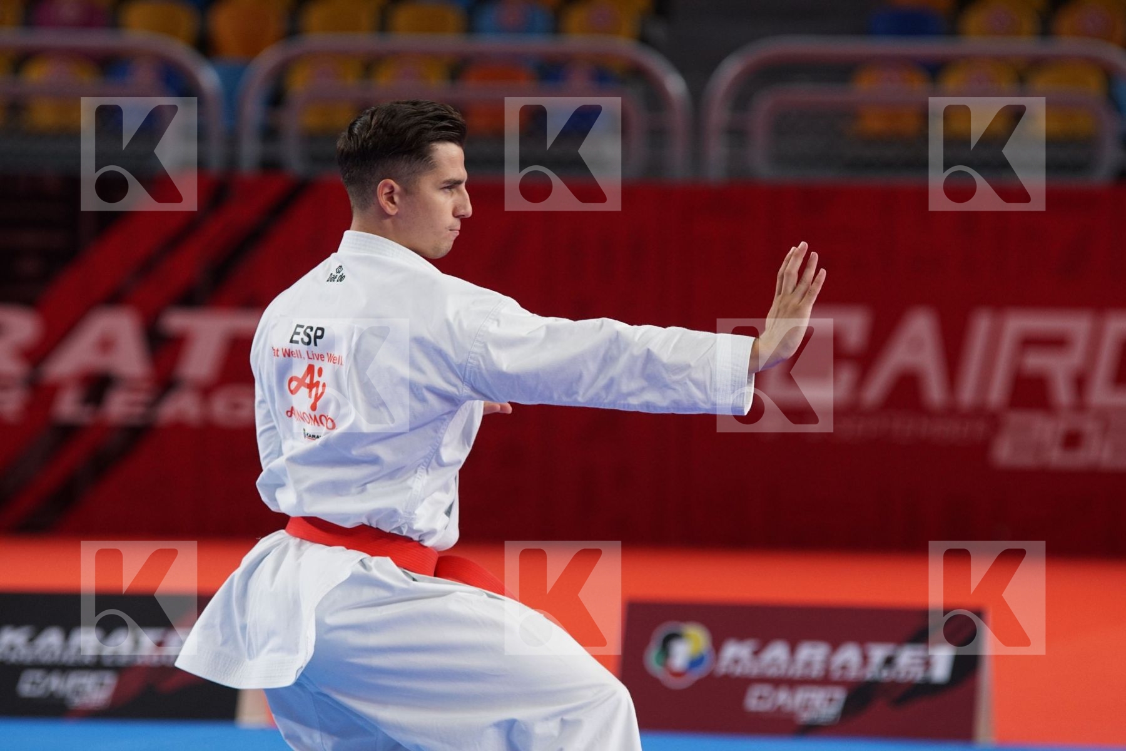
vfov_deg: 5.7
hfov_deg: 8.6
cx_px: 563
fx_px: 7506
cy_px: 376
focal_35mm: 240
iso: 800
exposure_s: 1/400
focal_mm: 160
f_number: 3.2
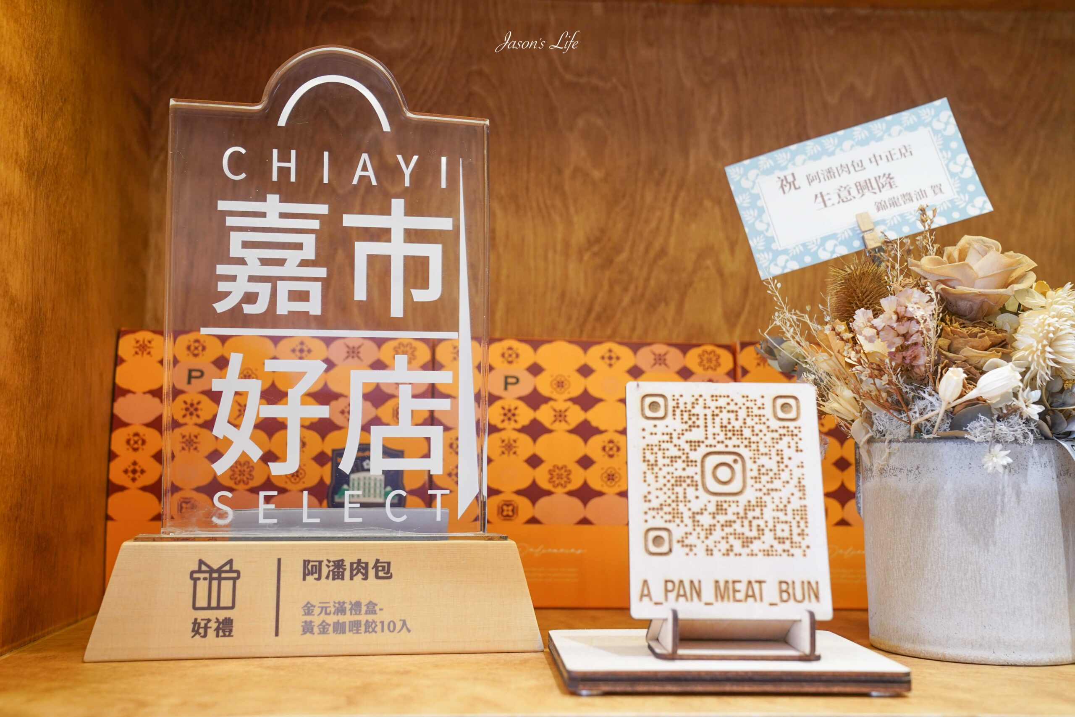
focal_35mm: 41
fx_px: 1224
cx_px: 538
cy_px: 358
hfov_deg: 47.4
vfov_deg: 32.6
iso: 640
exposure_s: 1/50
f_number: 5
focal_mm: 41
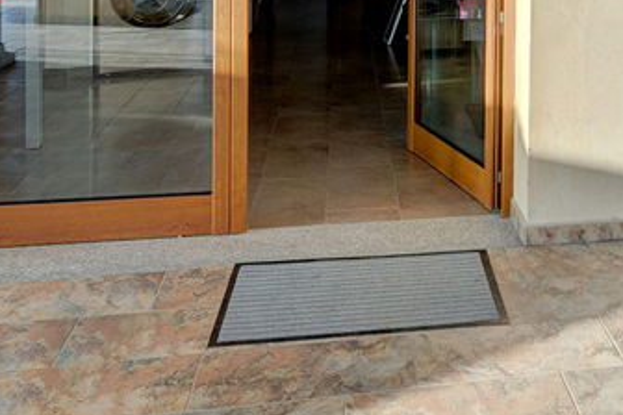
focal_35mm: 50
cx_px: 564
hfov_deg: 37.0
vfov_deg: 24.1
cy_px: -104
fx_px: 865
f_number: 8
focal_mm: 14
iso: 64
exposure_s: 1/20
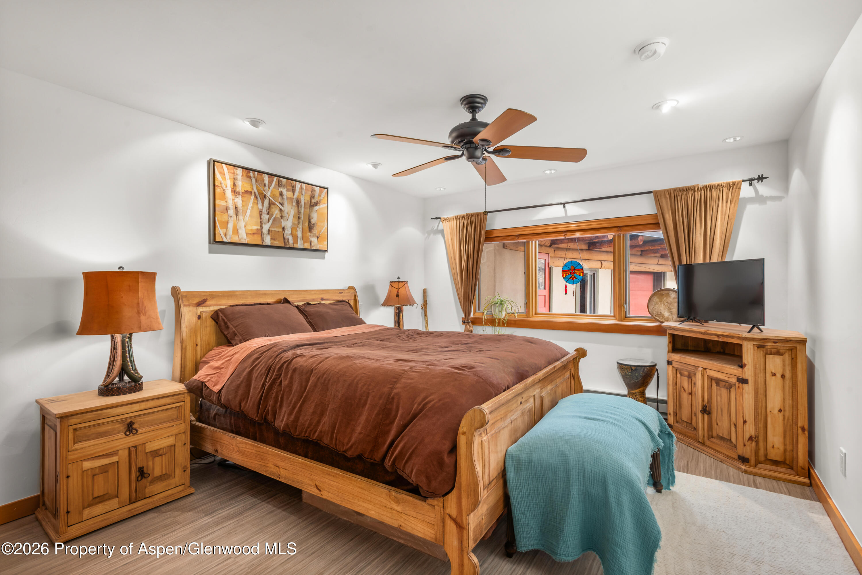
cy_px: 288
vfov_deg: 70.5
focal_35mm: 17
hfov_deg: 93.3
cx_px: 431
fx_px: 407
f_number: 10
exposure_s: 1/1.67
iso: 400
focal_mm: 17
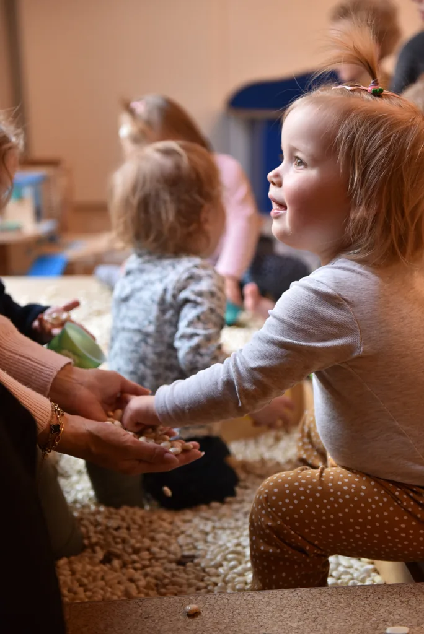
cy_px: 317
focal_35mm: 55
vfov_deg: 36.2
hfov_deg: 24.7
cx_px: 212
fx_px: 970
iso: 720
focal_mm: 55
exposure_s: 1/500
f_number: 2.8
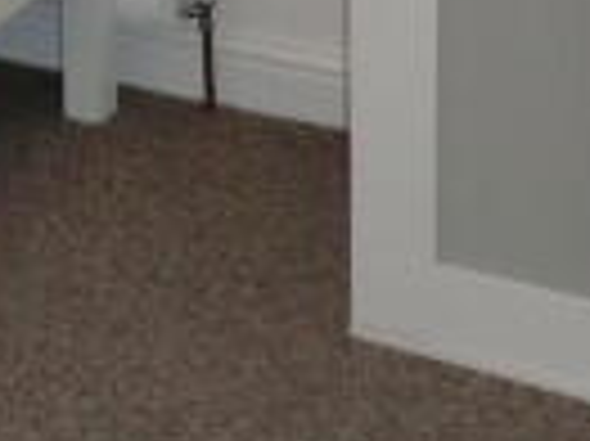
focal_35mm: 107
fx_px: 1822
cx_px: -119
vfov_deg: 12.5
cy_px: -385
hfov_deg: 17.5
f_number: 3.2
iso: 200
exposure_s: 1/60
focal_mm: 4.3
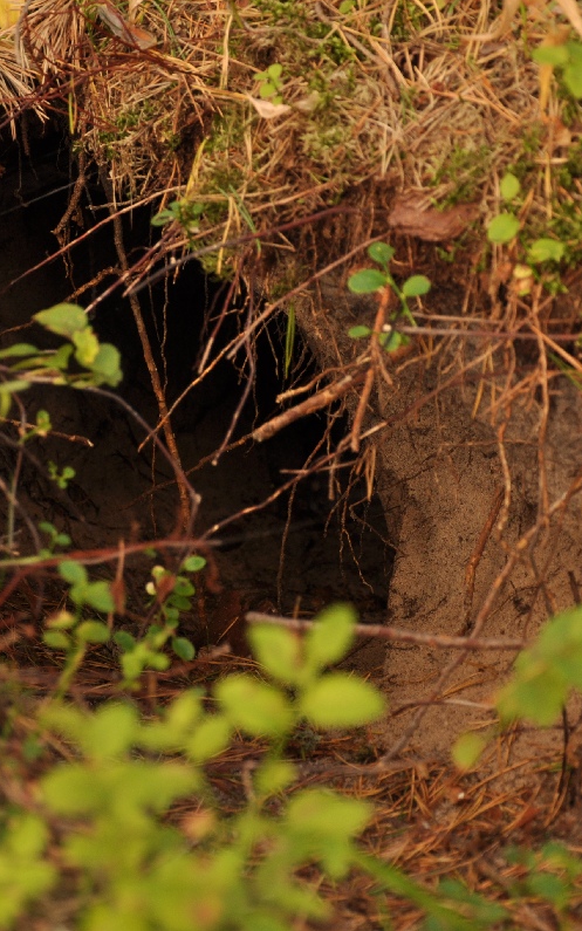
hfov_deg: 12.6
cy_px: 466
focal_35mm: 104
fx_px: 2633
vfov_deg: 20.1
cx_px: 187
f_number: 4.8
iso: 250
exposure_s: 1/40
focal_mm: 45
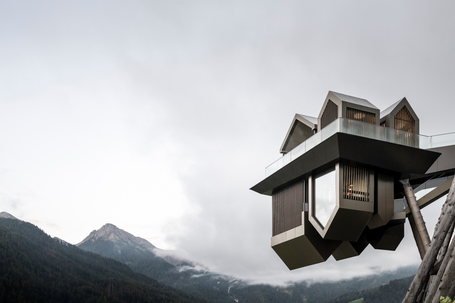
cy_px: 152
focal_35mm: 35
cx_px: 228
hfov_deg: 54.4
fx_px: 442
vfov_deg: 37.8
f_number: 3.5
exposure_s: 1/160
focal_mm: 35
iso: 250
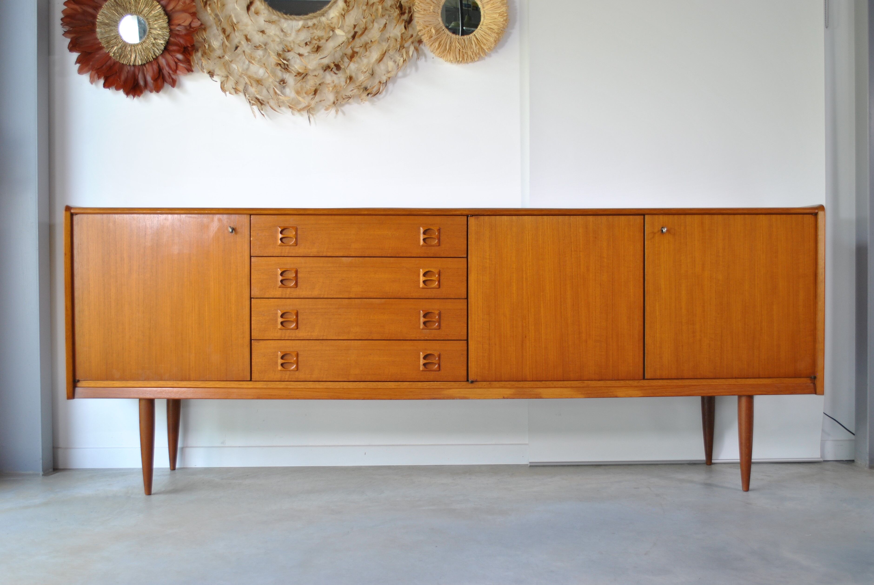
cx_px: 437
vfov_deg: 34.3
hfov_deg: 49.5
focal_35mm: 39
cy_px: 292
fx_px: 948
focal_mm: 26
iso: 200
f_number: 4.2
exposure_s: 1/50
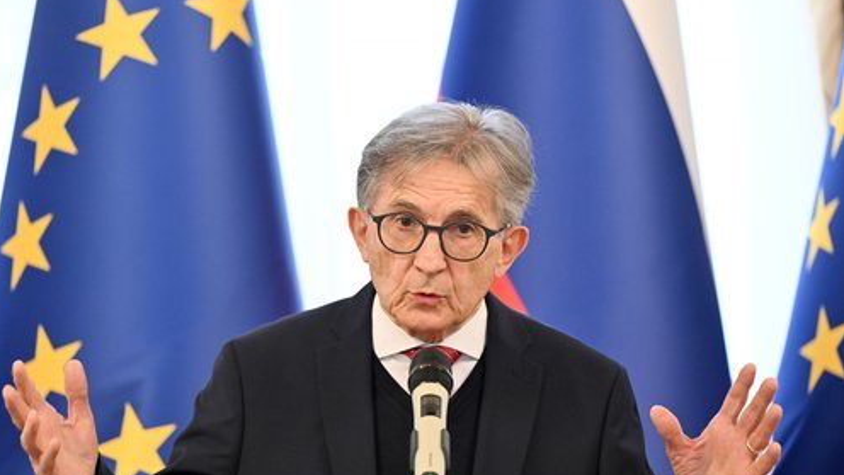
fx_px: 4722
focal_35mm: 211
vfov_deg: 5.8
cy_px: 265
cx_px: 422
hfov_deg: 10.2
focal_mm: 200
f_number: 4
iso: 3200
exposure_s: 1/200
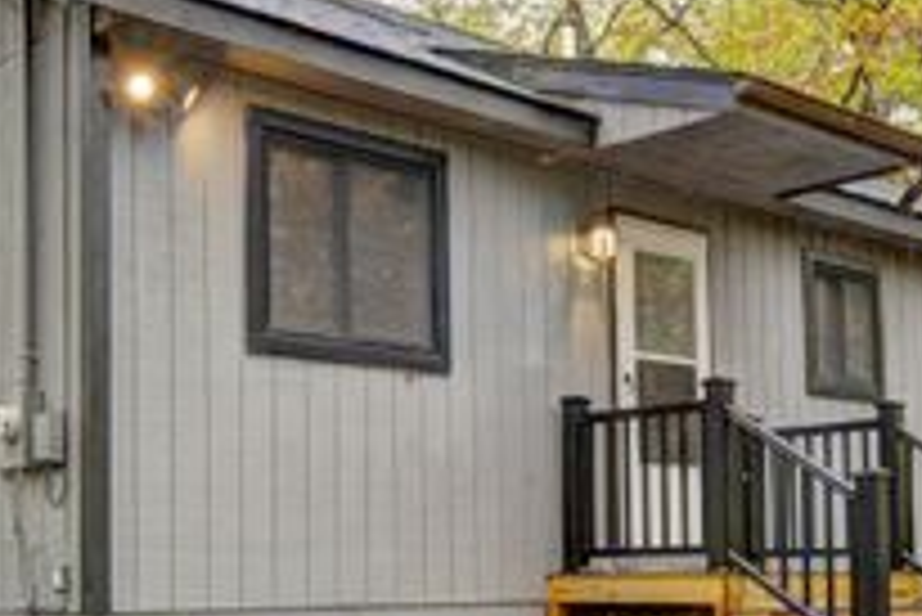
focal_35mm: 56
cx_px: 306
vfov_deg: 23.8
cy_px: 497
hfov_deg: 35.3
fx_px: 1435
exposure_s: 1/40
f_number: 11
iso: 500
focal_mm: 23
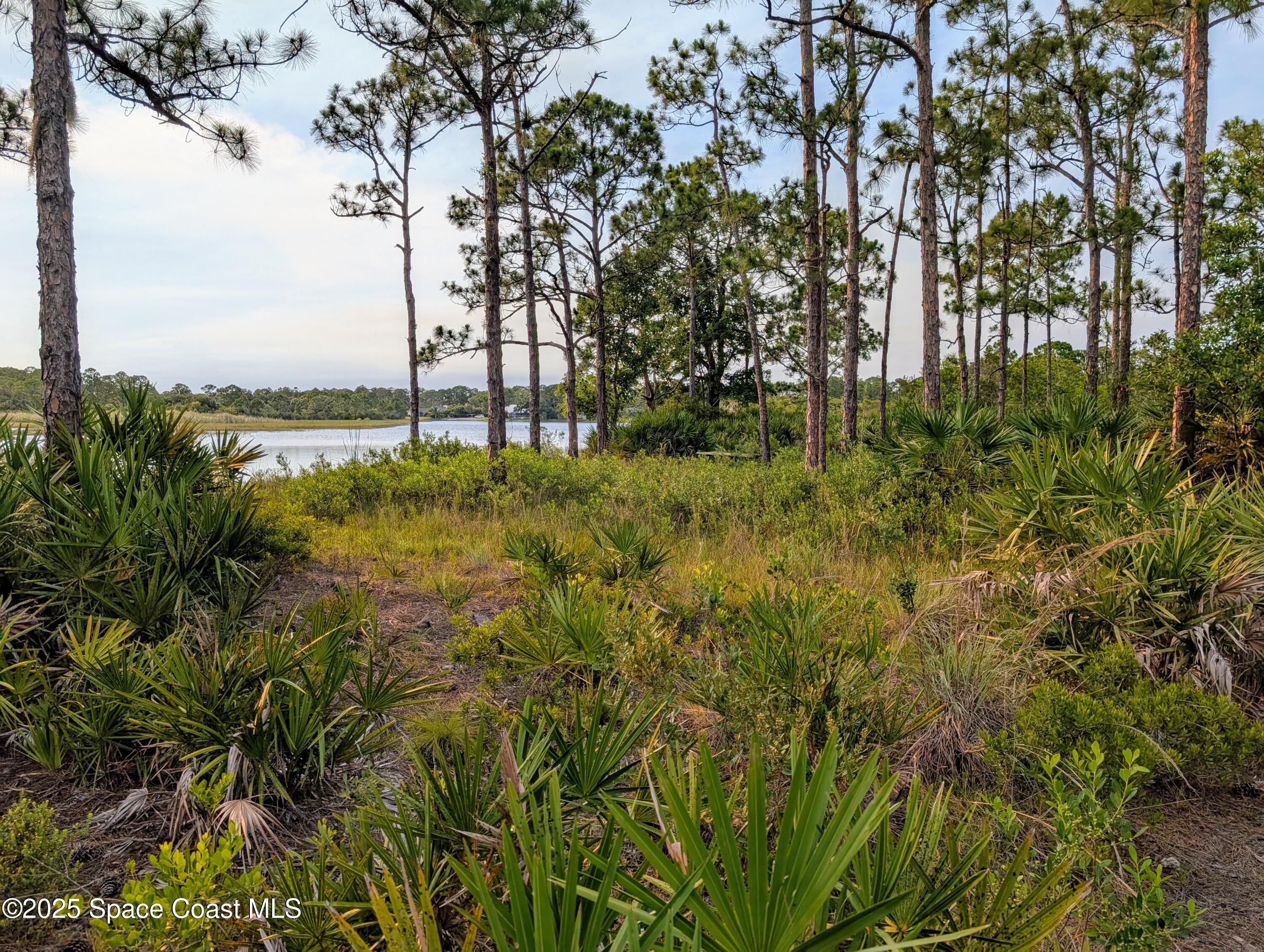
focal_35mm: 24
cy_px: 476
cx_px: 632
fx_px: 877
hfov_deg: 71.5
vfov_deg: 56.9
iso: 23
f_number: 1.68
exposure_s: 1/1689
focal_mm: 6.9
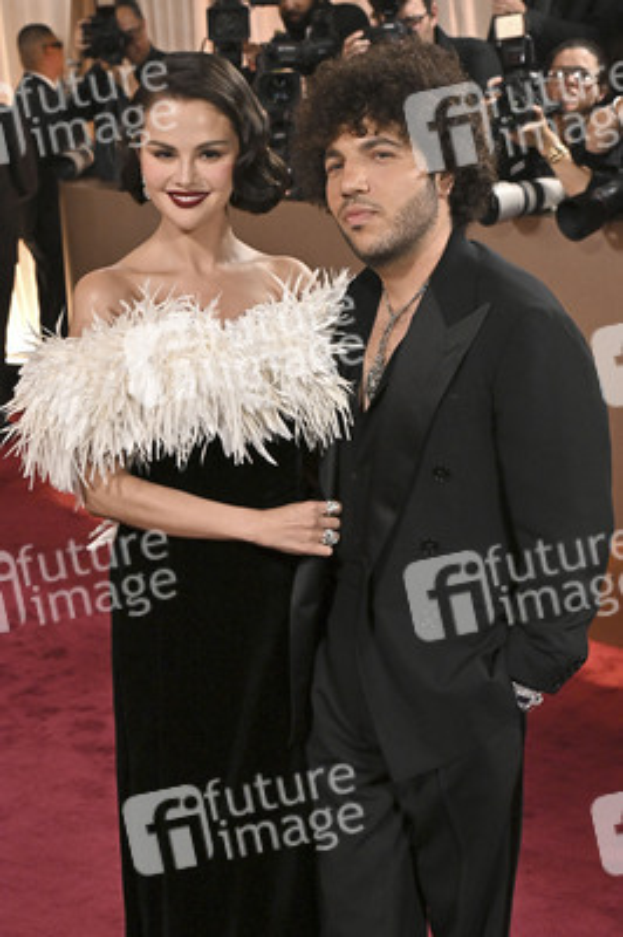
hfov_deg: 30.5
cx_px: 312
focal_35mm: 44
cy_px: 468
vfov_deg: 44.5
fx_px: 1144
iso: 2500
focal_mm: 44
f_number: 5.6
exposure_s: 1/320
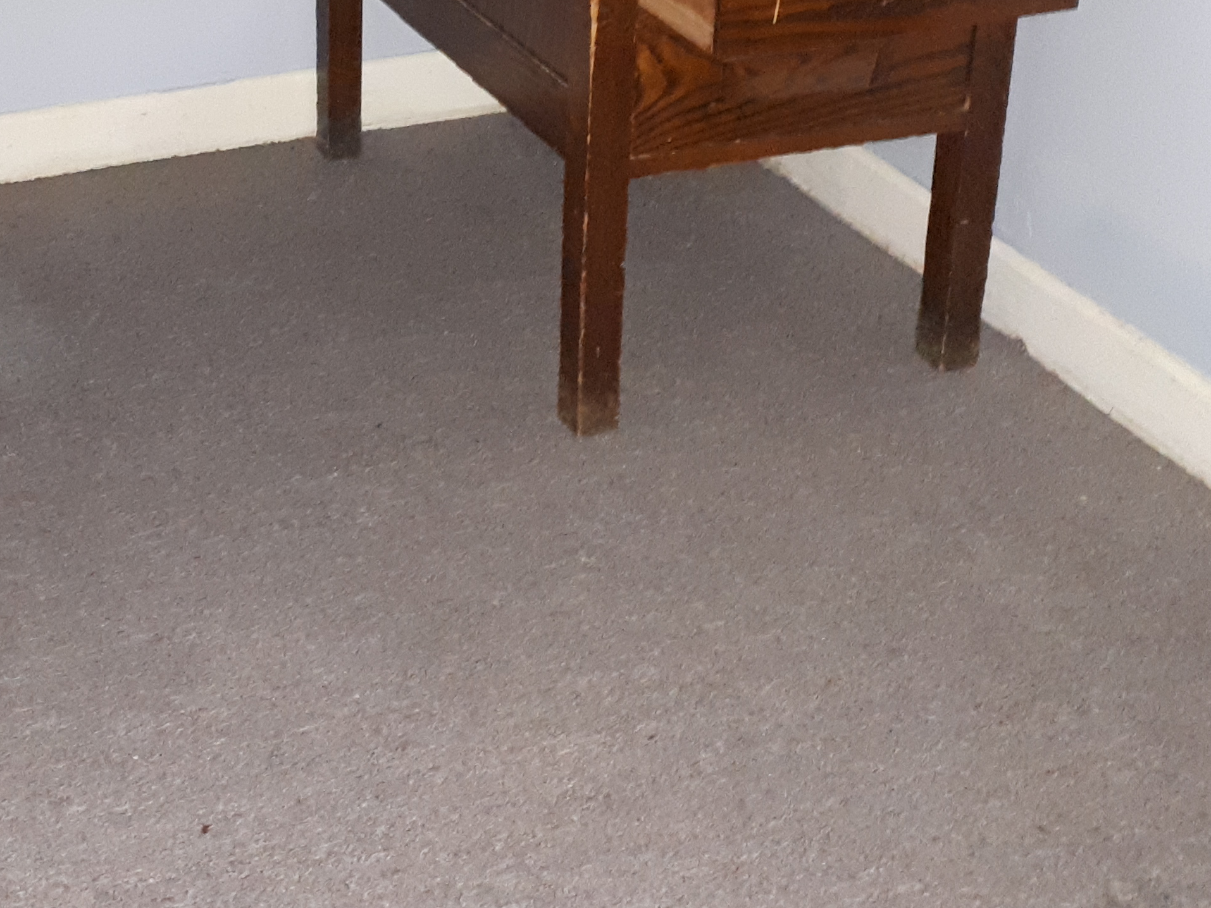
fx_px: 2274
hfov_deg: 29.3
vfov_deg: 21.8
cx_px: 287
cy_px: -7
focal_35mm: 65
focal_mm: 3.6
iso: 500
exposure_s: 1/17
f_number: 1.9
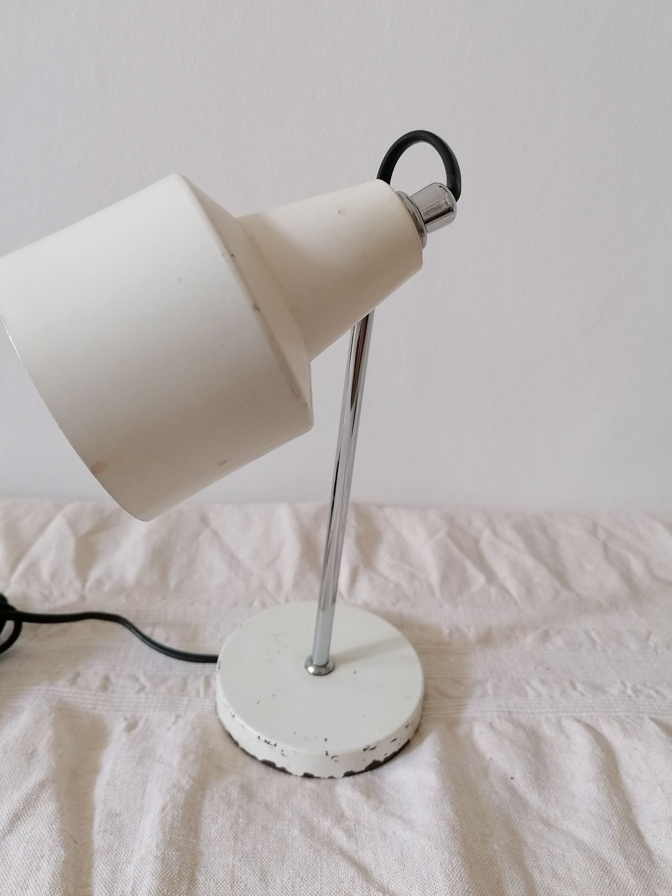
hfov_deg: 48.2
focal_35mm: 29
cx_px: 319
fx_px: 751
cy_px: 416
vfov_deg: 61.6
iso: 160
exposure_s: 1/50
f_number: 1.8
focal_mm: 4.75
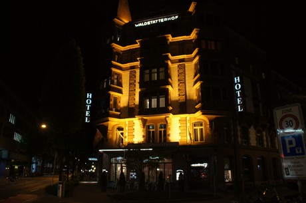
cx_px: 153
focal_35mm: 27
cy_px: 102
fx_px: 229
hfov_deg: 67.5
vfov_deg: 47.8
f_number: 3.5
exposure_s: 1/30
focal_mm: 18
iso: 1000
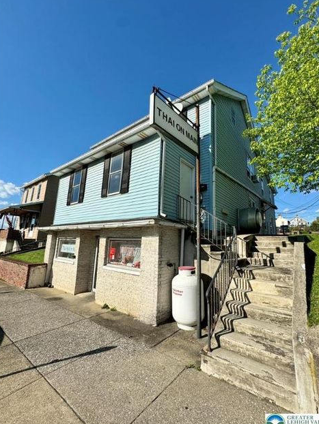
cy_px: 209
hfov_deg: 81.8
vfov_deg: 98.1
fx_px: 184
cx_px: 163
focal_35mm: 15
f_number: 2.2
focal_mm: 2.22
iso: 50
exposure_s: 1/3247
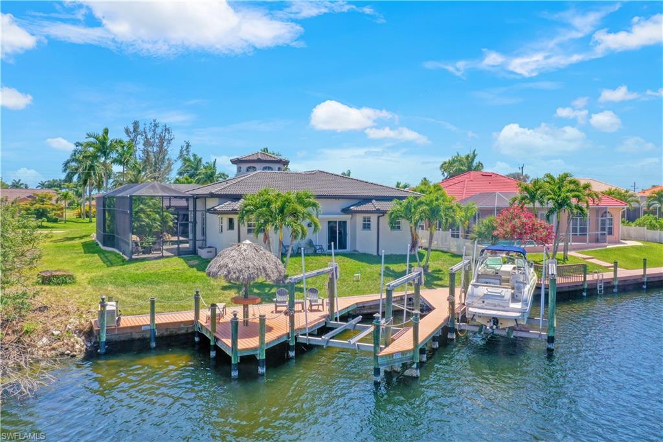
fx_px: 515
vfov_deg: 46.4
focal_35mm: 28
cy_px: 221
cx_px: 332
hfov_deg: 65.5
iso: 100
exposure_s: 1/120
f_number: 10
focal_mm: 10.3
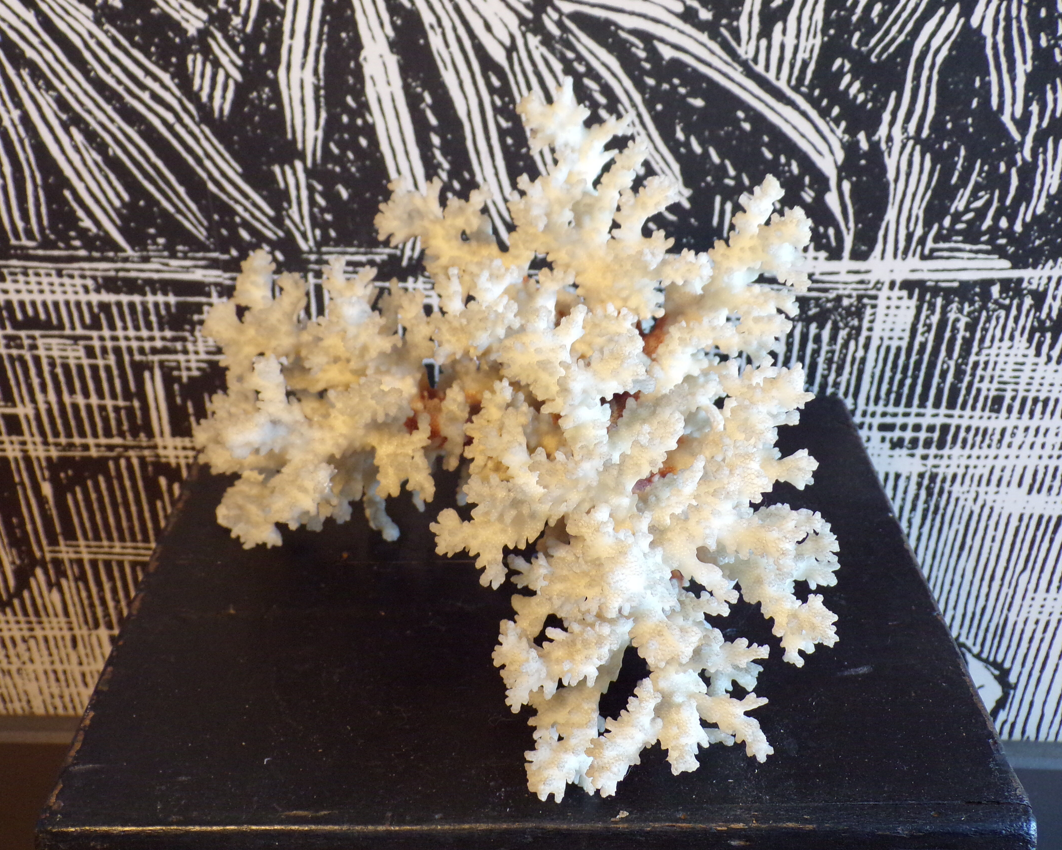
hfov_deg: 52.8
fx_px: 1069
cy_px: 429
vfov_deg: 43.4
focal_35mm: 34
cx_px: 561
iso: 306
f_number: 3.2
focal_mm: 5.8
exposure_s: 1/17
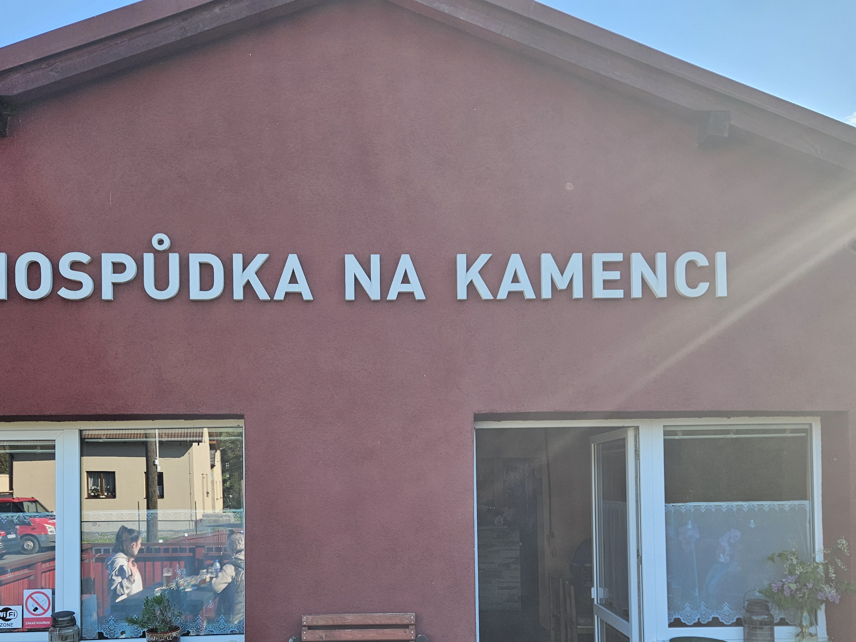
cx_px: 382
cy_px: 458
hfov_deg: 55.2
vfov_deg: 42.0
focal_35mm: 33
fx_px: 816
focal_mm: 5.4
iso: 40
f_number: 1.8
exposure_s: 1/719
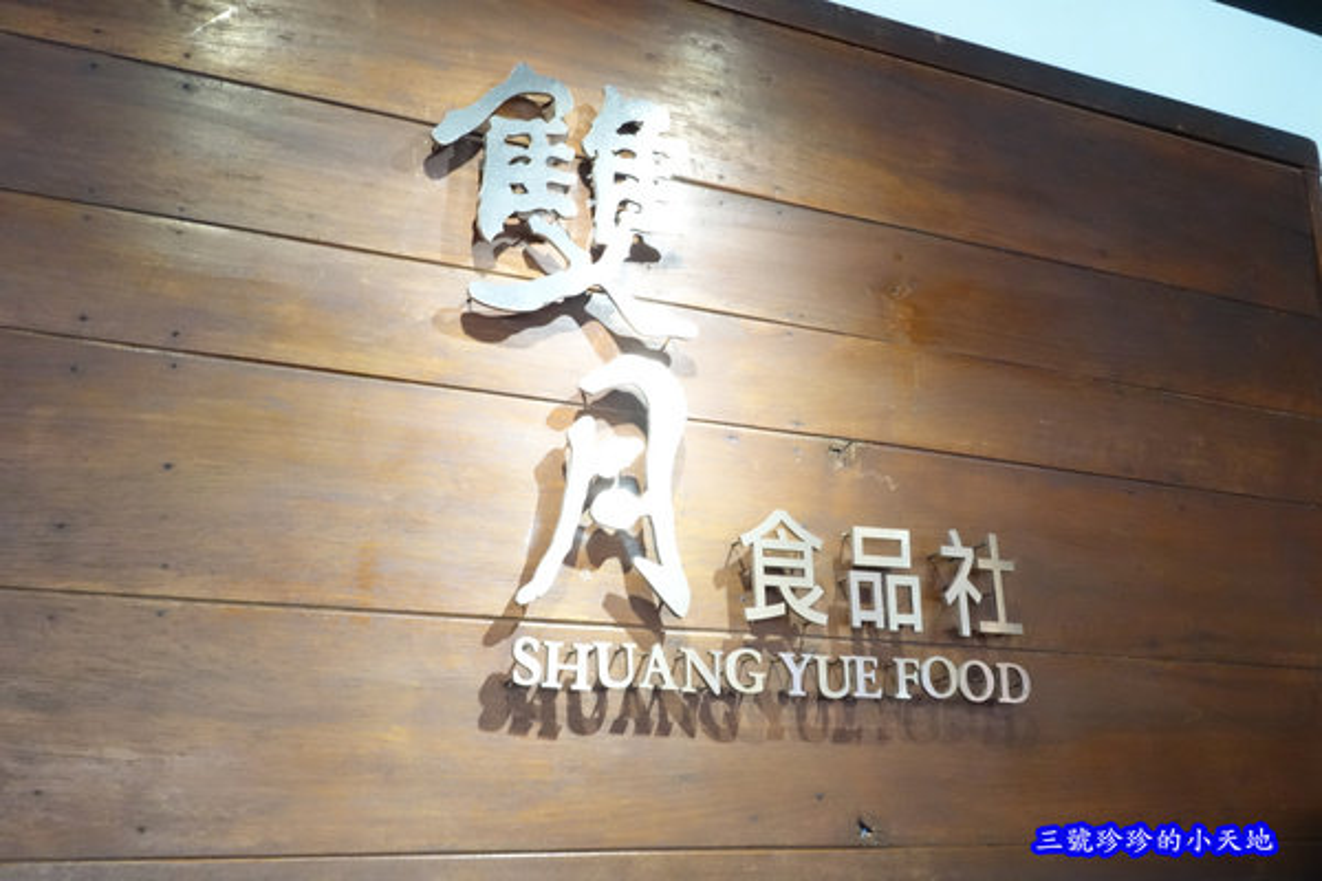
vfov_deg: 30.5
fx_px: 1616
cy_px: 440
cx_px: 661
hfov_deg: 44.5
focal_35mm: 44
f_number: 9
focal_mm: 16.2
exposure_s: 1/6
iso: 2000
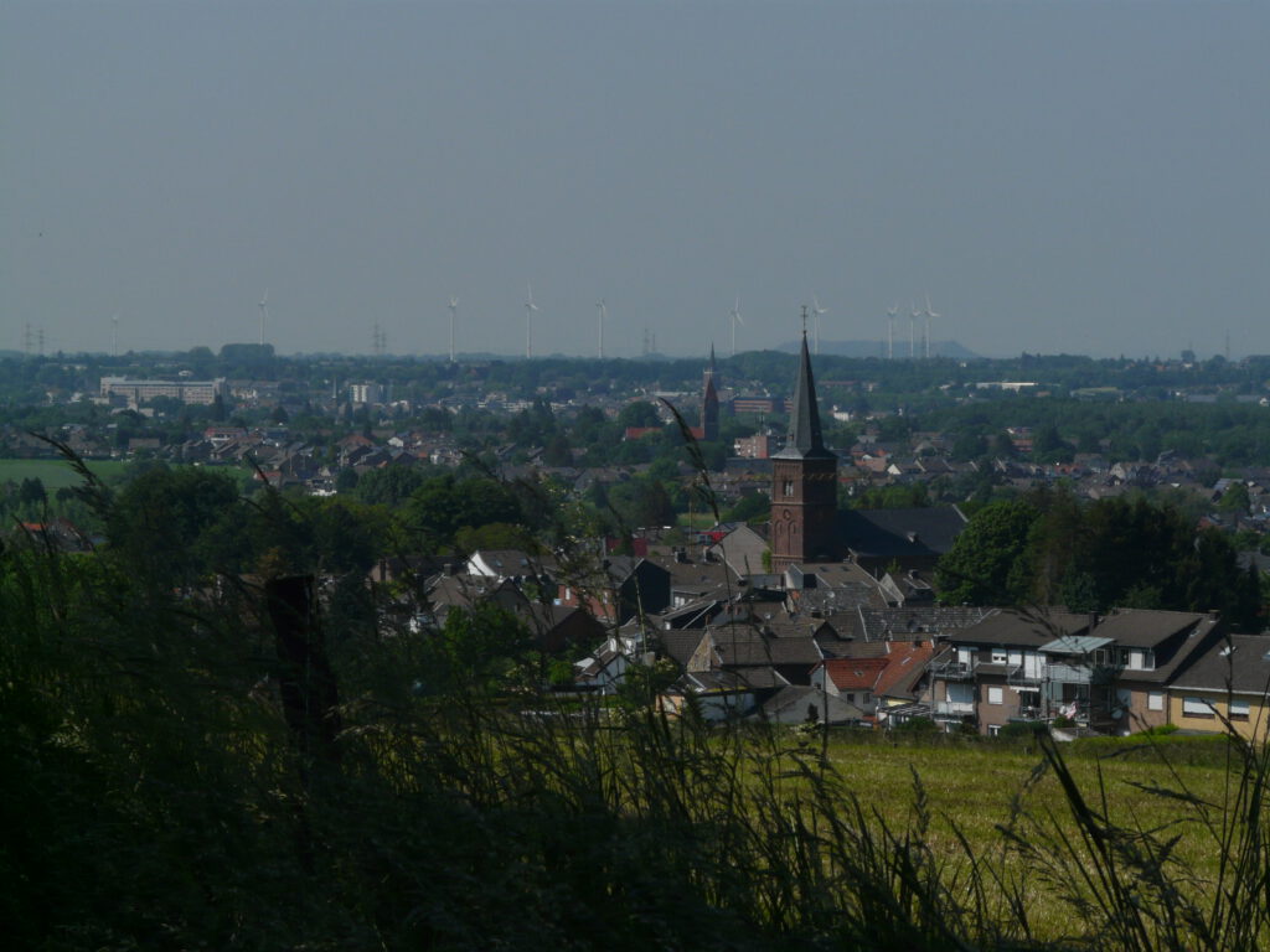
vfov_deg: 11.5
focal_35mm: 129
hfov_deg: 15.3
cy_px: 476
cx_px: 635
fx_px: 4733
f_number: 8
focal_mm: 21.1
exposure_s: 1/500
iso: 100
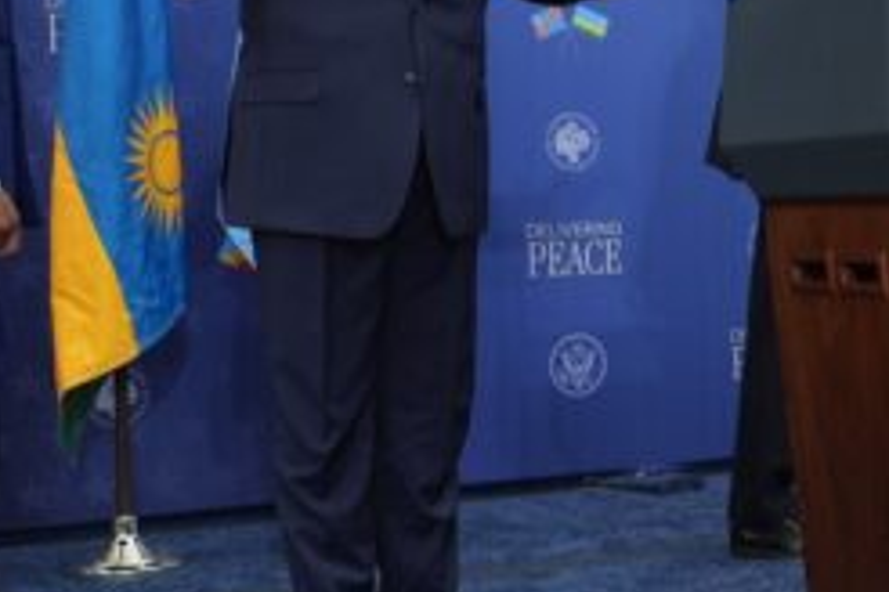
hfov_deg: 25.7
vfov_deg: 17.4
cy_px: 179
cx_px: 665
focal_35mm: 78
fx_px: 1926
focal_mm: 30
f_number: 2.8
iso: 800
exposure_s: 1/500
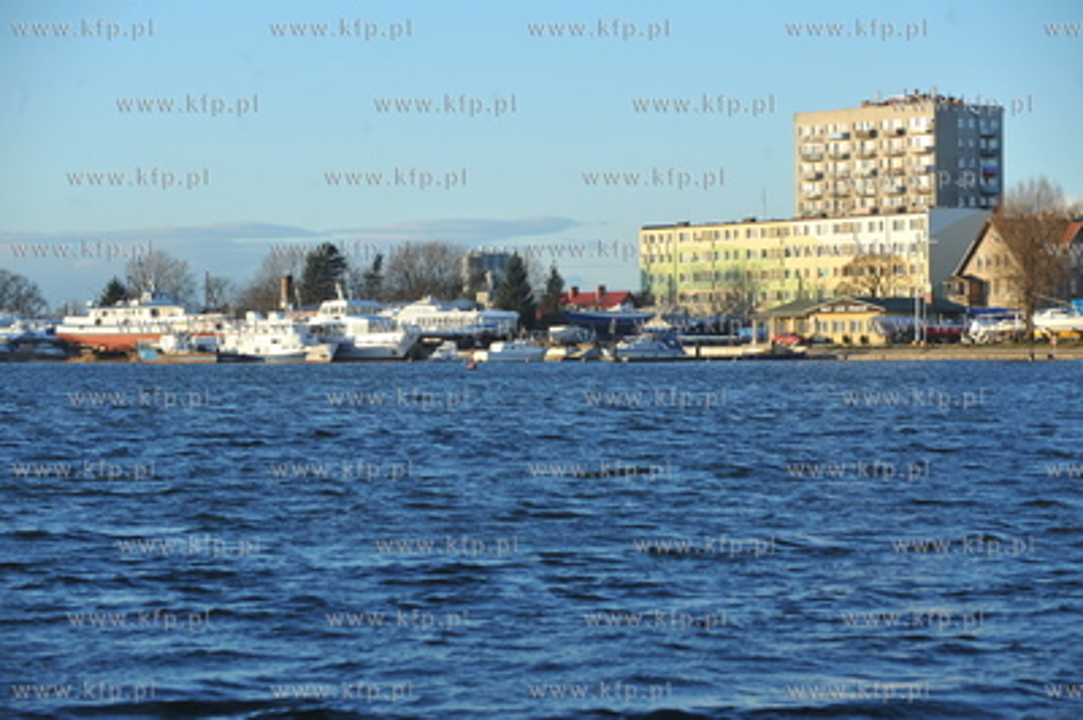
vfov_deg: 13.0
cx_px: 542
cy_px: 360
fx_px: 3156
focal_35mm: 105
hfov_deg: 19.5
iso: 400
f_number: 5.6
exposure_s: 1/640
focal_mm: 105
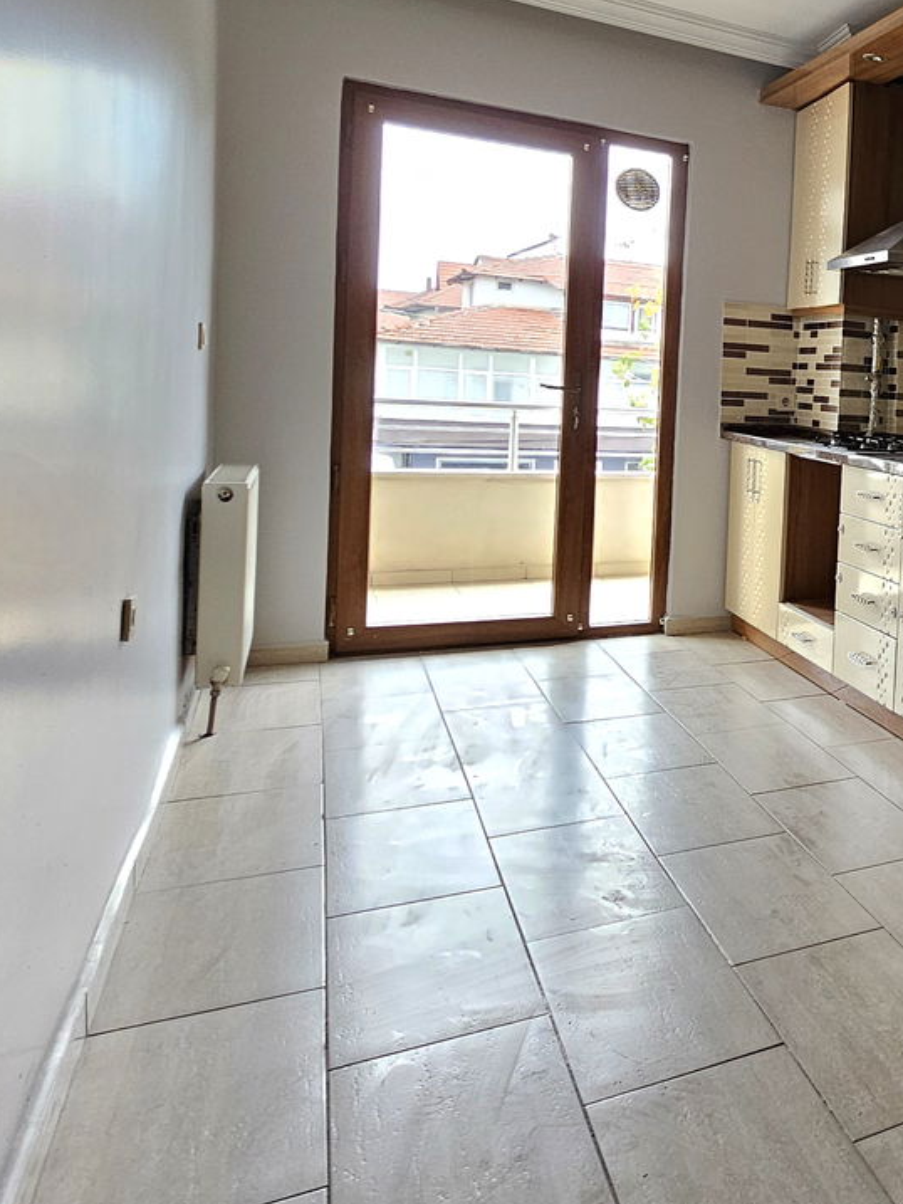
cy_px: 490
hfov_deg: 33.6
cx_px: 1198
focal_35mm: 29
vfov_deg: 61.2
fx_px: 1008
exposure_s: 1/60.2
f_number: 2.2
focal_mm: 2.2
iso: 125
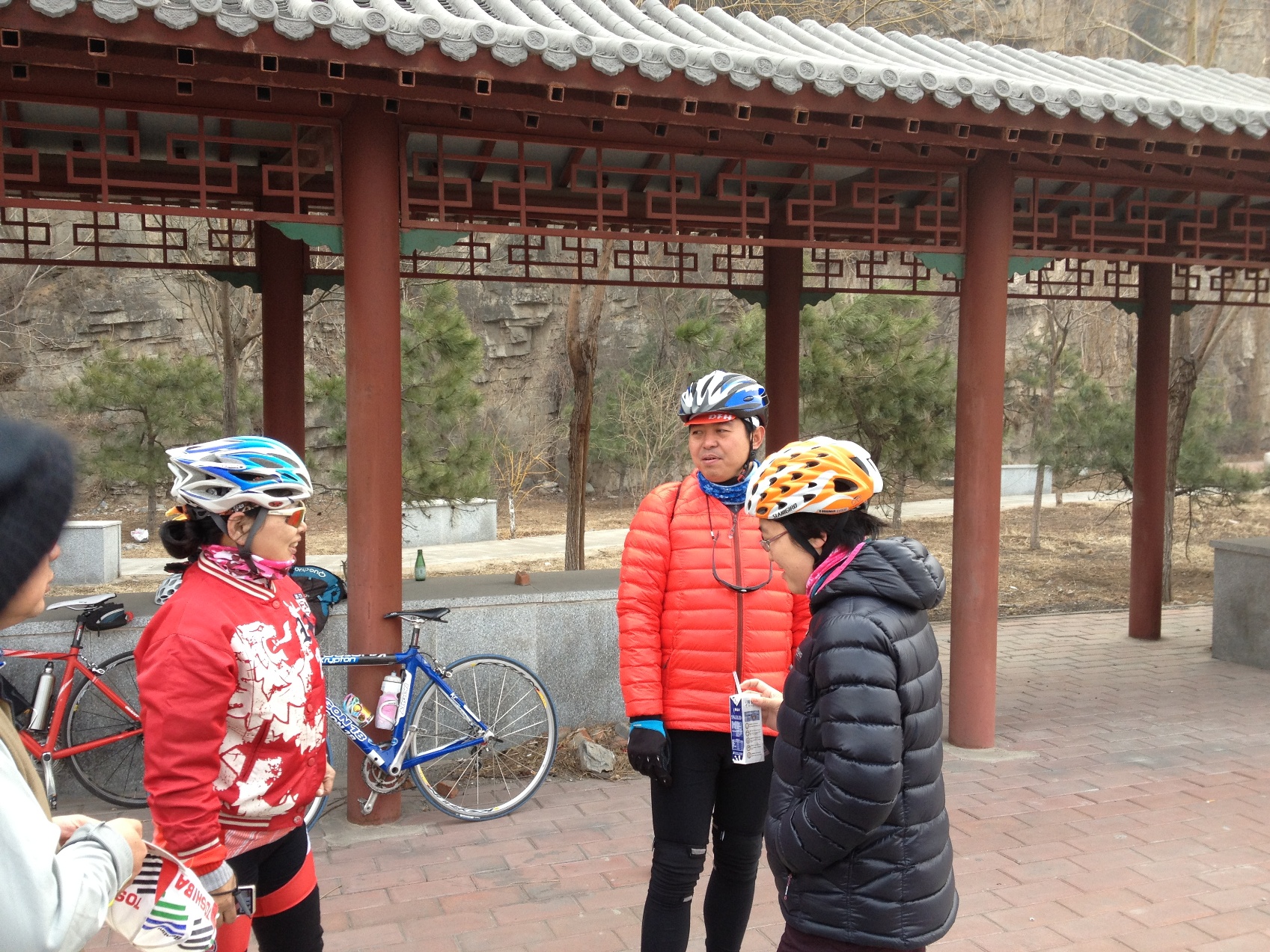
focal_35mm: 35
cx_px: 635
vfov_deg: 40.7
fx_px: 1284
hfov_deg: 52.6
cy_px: 476
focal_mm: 4.28
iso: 64
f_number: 2.4
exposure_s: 1/201
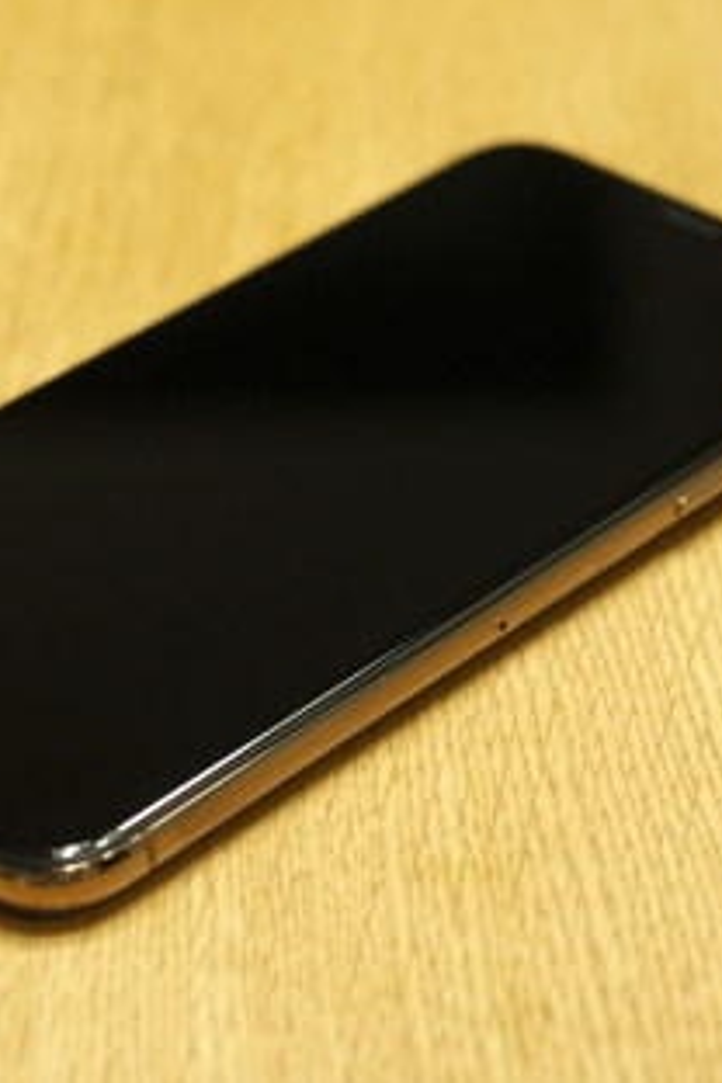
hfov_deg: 12.2
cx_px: 281
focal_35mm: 112
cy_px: 540
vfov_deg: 18.3
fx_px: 3369
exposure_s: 1/100
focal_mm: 40
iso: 1250
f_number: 4
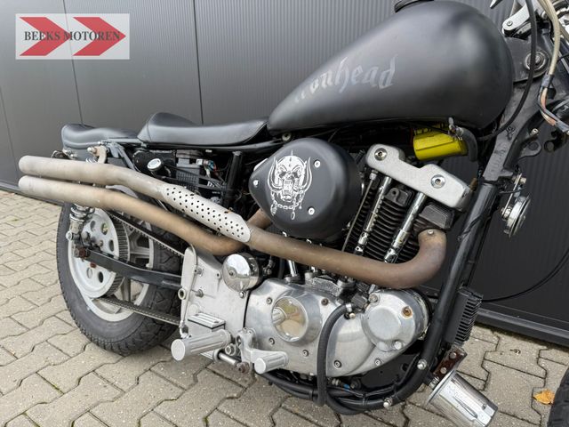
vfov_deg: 56.8
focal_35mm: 24
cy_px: 214
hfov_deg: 71.6
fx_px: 394
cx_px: 284
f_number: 1.78
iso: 80
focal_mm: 6.76
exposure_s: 1/403
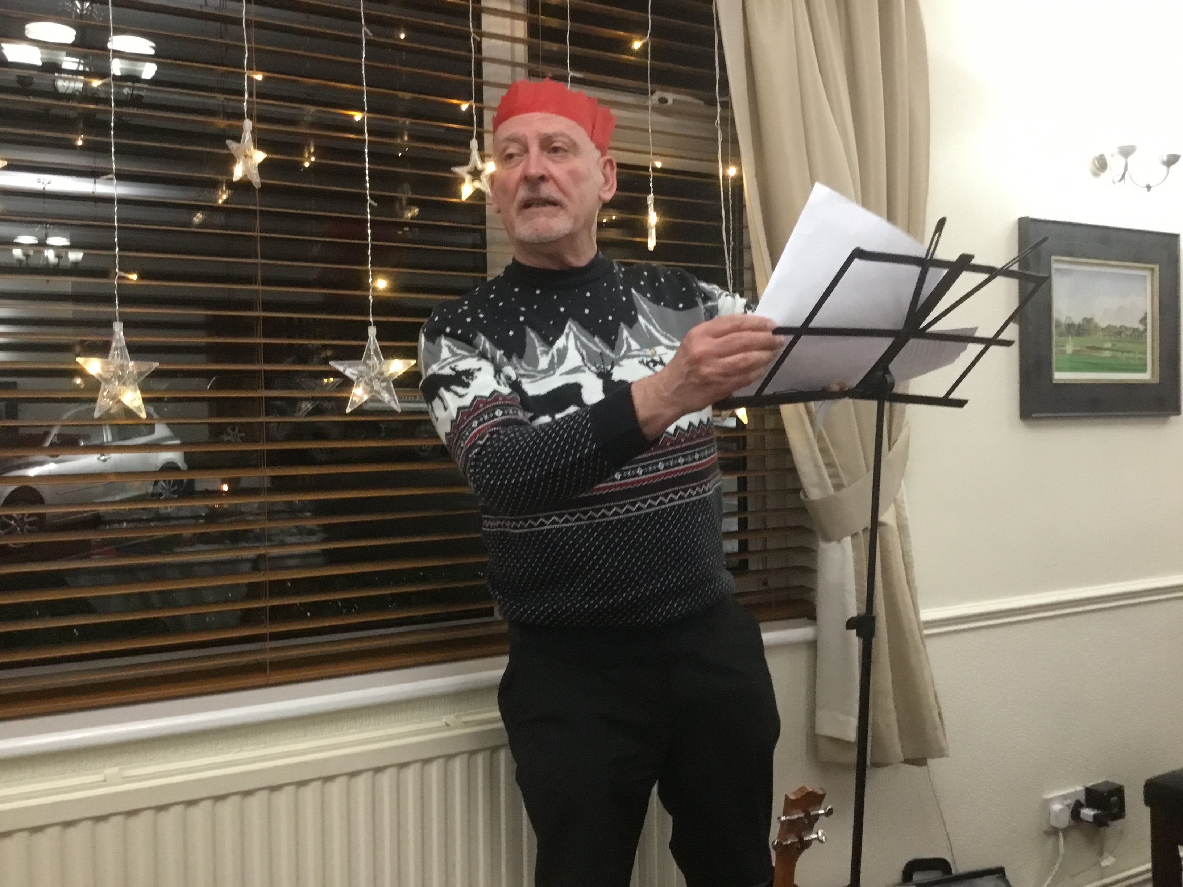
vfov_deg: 45.4
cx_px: 592
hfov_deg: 58.4
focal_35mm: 31
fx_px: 1059
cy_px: 444
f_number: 2.4
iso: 250
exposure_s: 1/17
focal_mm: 3.3
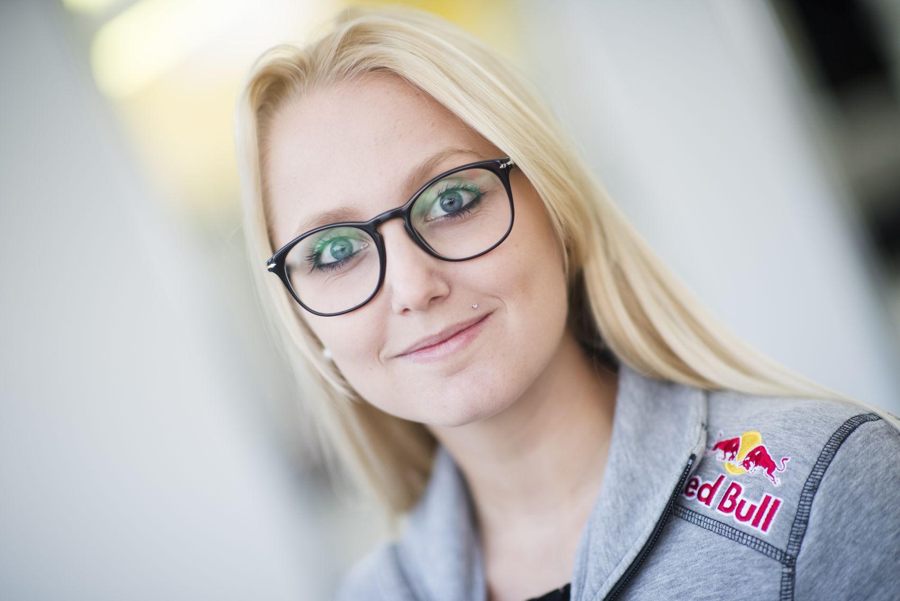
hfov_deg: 23.9
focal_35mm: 85
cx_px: 450
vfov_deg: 16.1
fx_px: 2126
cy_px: 300
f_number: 1.4
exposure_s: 1/800
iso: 320
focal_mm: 85
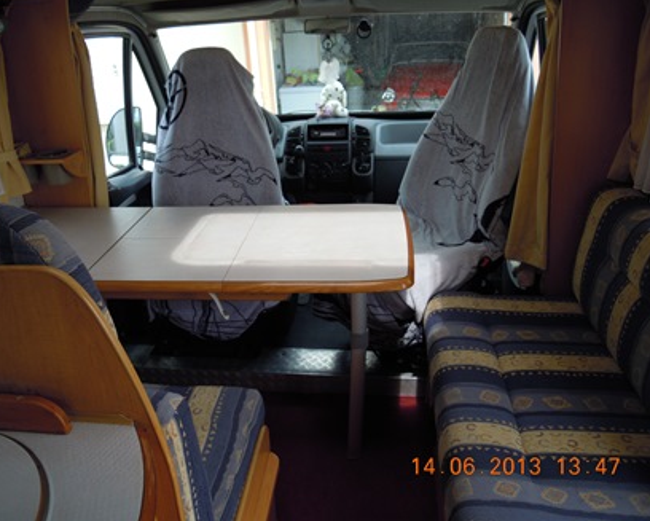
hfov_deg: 58.6
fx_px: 578
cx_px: 295
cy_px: 255
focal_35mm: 30
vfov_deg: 48.5
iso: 100
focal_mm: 5
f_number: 2.7
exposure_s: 1/320
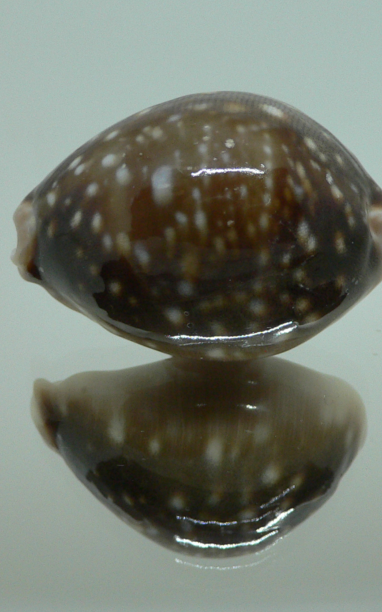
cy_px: 285
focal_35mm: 54
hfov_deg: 24.0
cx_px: 216
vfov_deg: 37.5
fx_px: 899
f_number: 2.8
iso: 150
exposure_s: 1/60
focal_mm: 4.6
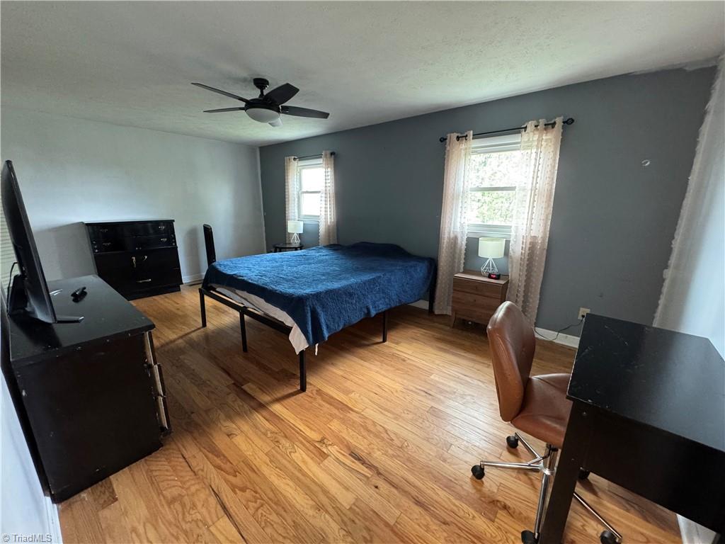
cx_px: 362
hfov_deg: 102.1
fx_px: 293
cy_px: 272
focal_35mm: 14
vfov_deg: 85.7
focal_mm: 2.22
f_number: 2.2
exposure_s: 1/60
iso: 640
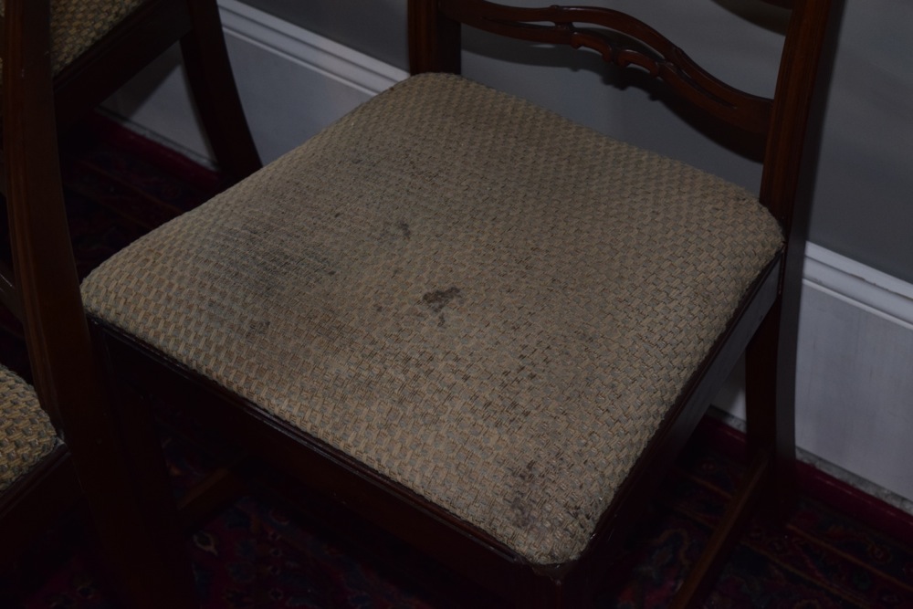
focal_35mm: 63
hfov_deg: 31.9
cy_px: 304
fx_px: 1598
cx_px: 456
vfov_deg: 21.6
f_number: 5
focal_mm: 42
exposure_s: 1/60
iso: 1100
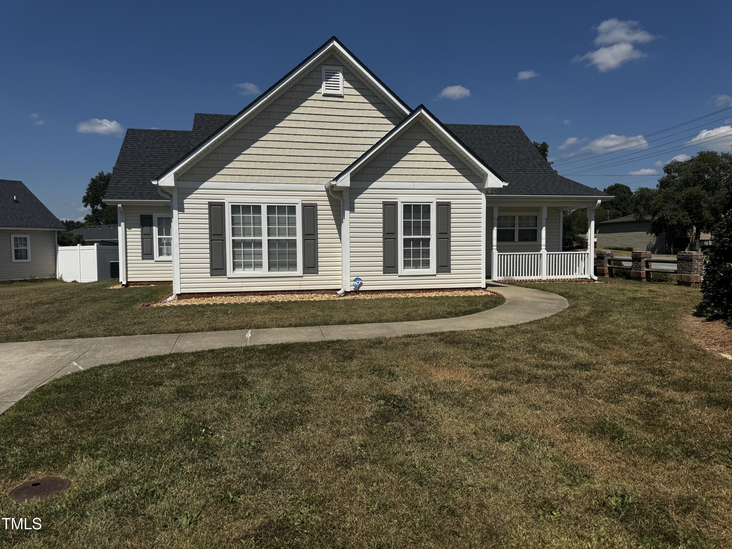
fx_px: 508
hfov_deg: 71.6
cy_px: 274
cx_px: 366
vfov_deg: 56.8
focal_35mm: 24
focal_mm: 6.76
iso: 80
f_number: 1.78
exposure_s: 1/9009
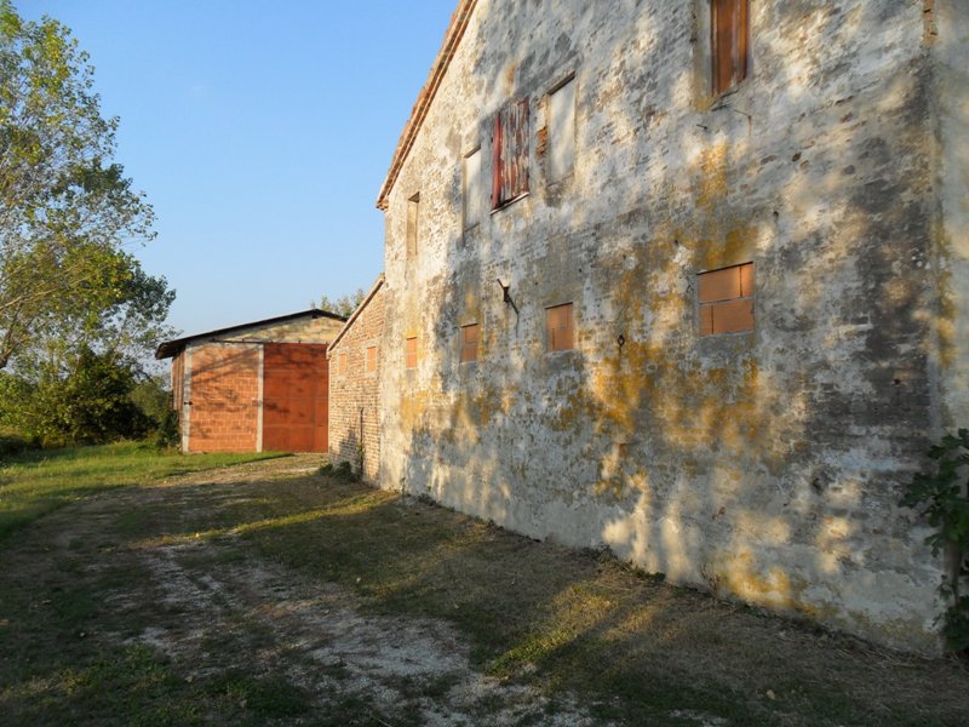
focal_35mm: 27
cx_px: 484
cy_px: 364
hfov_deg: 65.3
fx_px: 756
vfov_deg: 51.4
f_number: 3.5
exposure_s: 1/500
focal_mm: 4.9
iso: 100
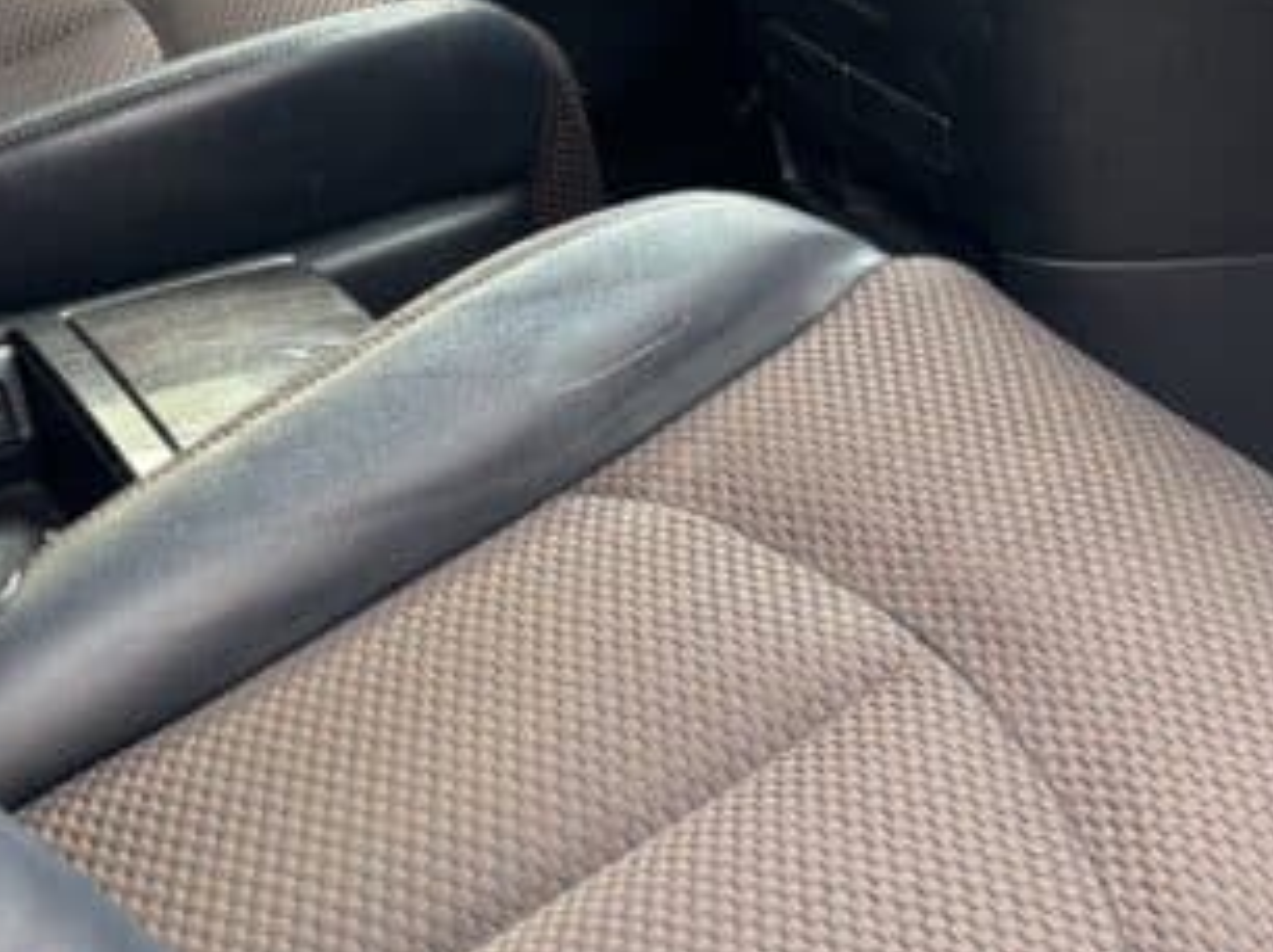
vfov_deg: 20.7
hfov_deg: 28.0
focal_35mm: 68
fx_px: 2499
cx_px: 1023
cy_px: -71
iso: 100
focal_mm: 5.96
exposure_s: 1/121
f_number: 1.6
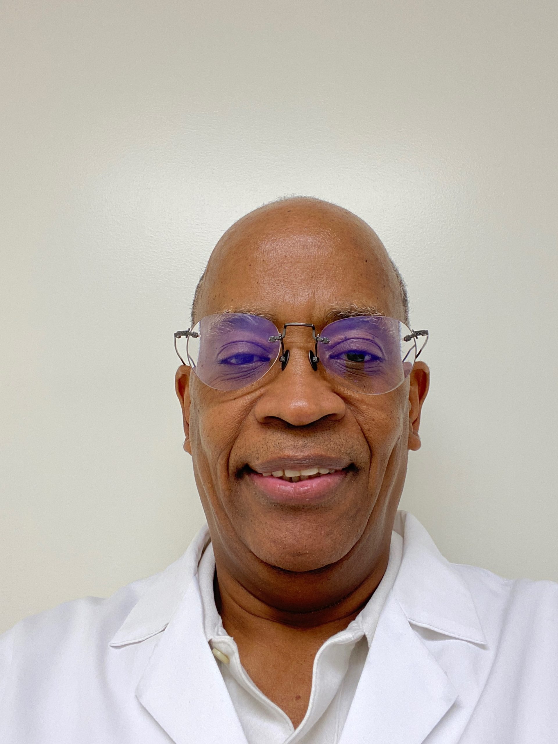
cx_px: 279
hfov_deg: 46.8
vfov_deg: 60.0
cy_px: 372
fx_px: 645
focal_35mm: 30
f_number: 2.2
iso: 100
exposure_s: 1/43
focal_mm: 2.71
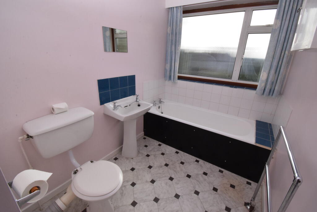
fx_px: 132
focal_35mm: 15
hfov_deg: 100.4
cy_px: 106
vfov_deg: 77.4
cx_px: 158
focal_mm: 10
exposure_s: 1/200
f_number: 22
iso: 1400
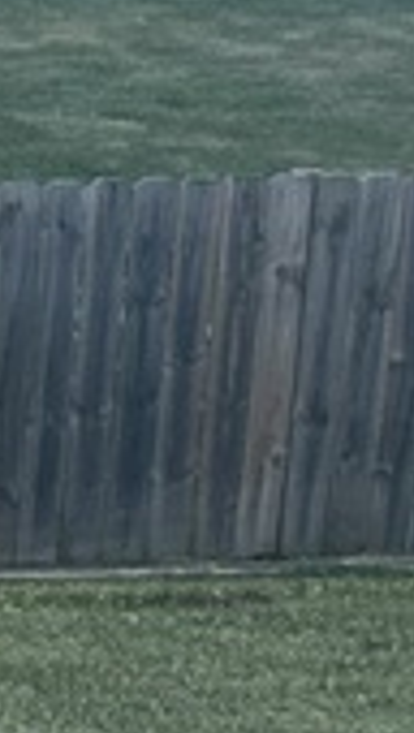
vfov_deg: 9.5
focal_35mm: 221
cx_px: -789
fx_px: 4300
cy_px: 1112
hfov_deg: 5.2
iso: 80
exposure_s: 1/1241
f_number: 1.78
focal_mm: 6.86
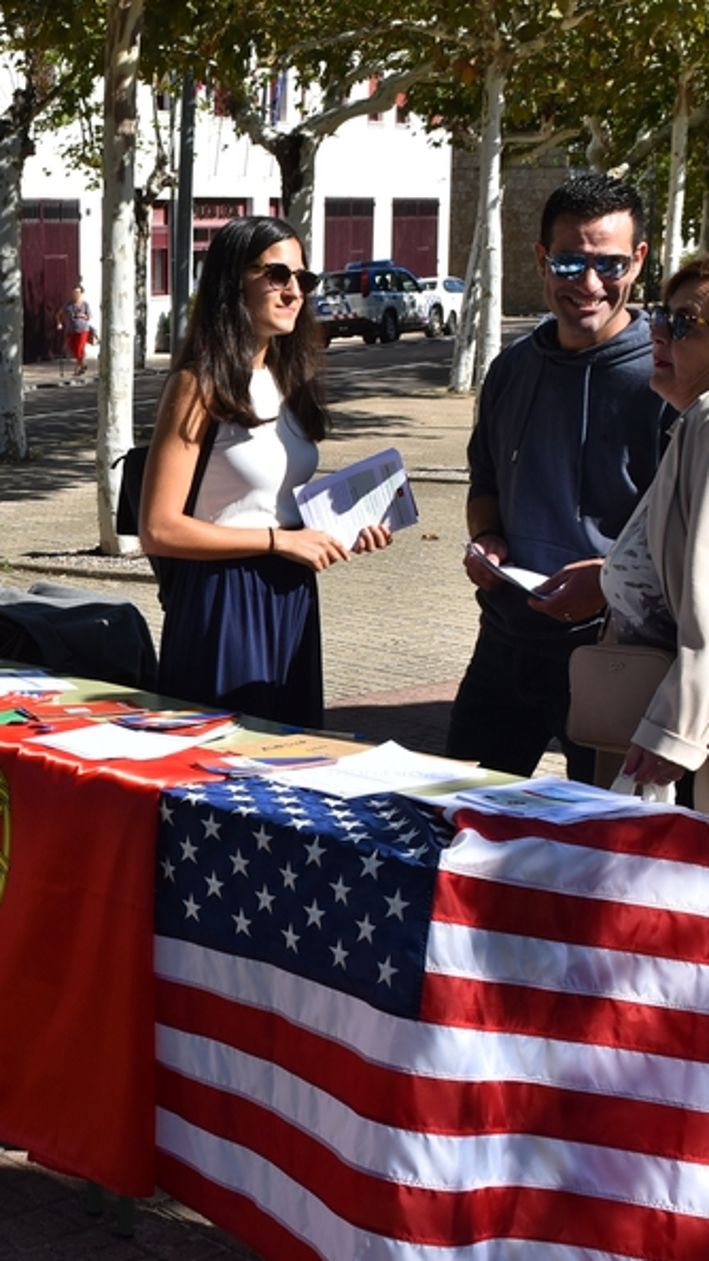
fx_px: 2073
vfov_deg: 33.8
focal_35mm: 62
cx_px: -40
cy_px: 630
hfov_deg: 18.8
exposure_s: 1/400
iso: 200
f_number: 10
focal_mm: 26
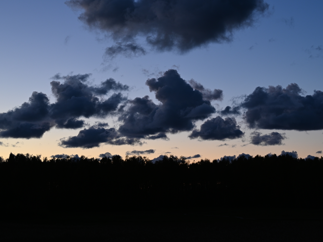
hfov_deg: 25.3
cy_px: 97
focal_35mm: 77
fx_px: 718
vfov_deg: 19.1
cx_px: 178
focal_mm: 55
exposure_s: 1/100
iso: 400
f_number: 4
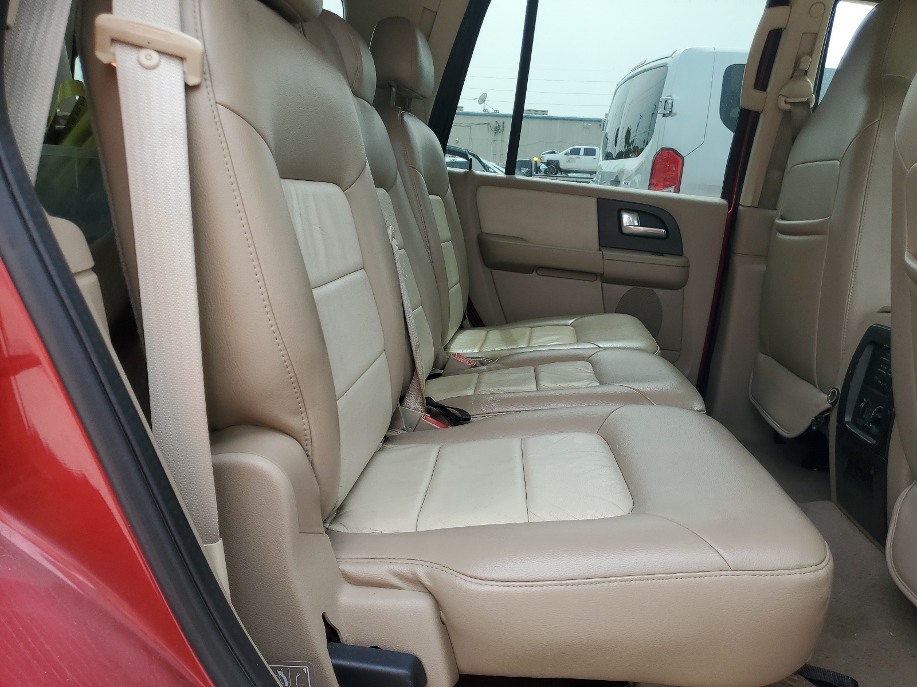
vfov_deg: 53.1
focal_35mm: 26
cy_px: 344
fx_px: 689
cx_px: 458
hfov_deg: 67.3
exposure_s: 1/588
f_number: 1.5
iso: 50
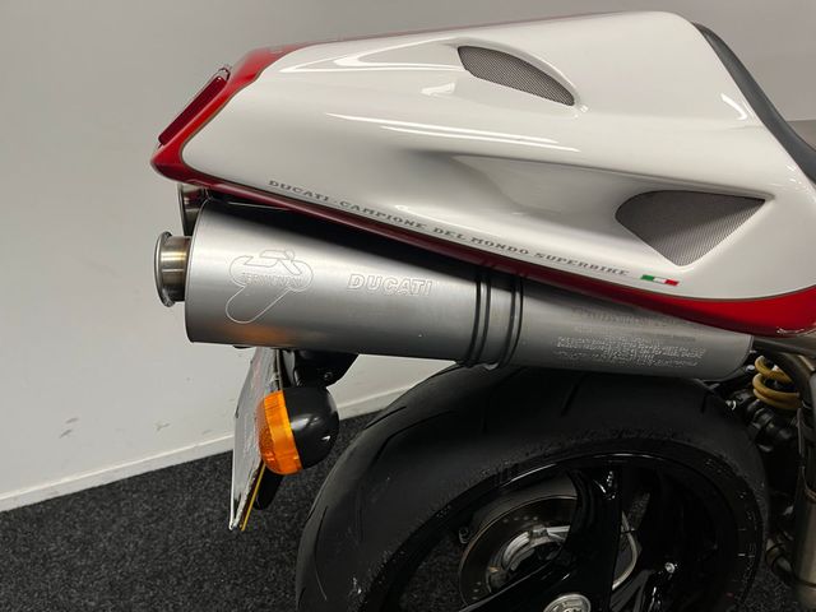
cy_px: 306
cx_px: 408
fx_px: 613
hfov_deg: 67.3
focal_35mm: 26
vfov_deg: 53.1
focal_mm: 5.1
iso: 160
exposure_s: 1/50
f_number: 1.6
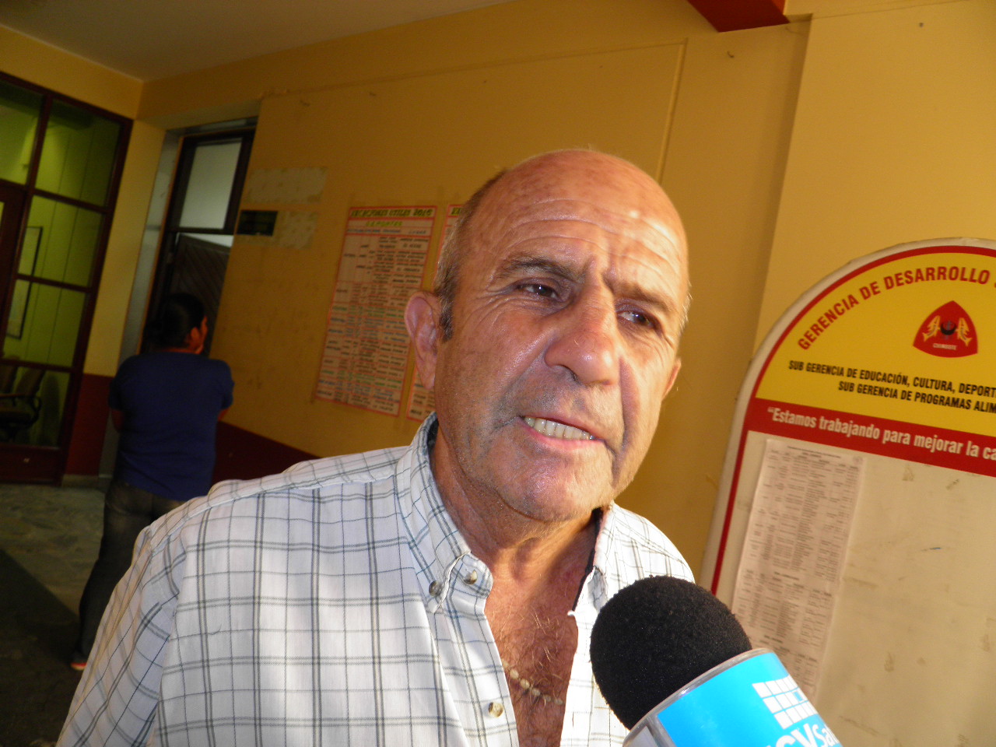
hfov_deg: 63.4
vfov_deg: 49.7
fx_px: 806
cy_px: 374
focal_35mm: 28
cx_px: 498
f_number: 2.8
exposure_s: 1/30
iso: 100
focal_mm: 4.9
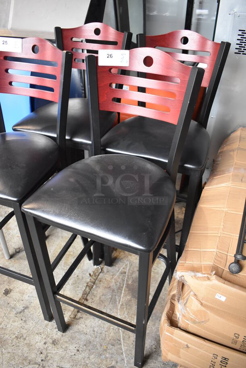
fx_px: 307
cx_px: 123
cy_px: 184
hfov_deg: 43.7
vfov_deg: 61.9
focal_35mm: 30
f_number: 3.5
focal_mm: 20
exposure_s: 1/125
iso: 2500
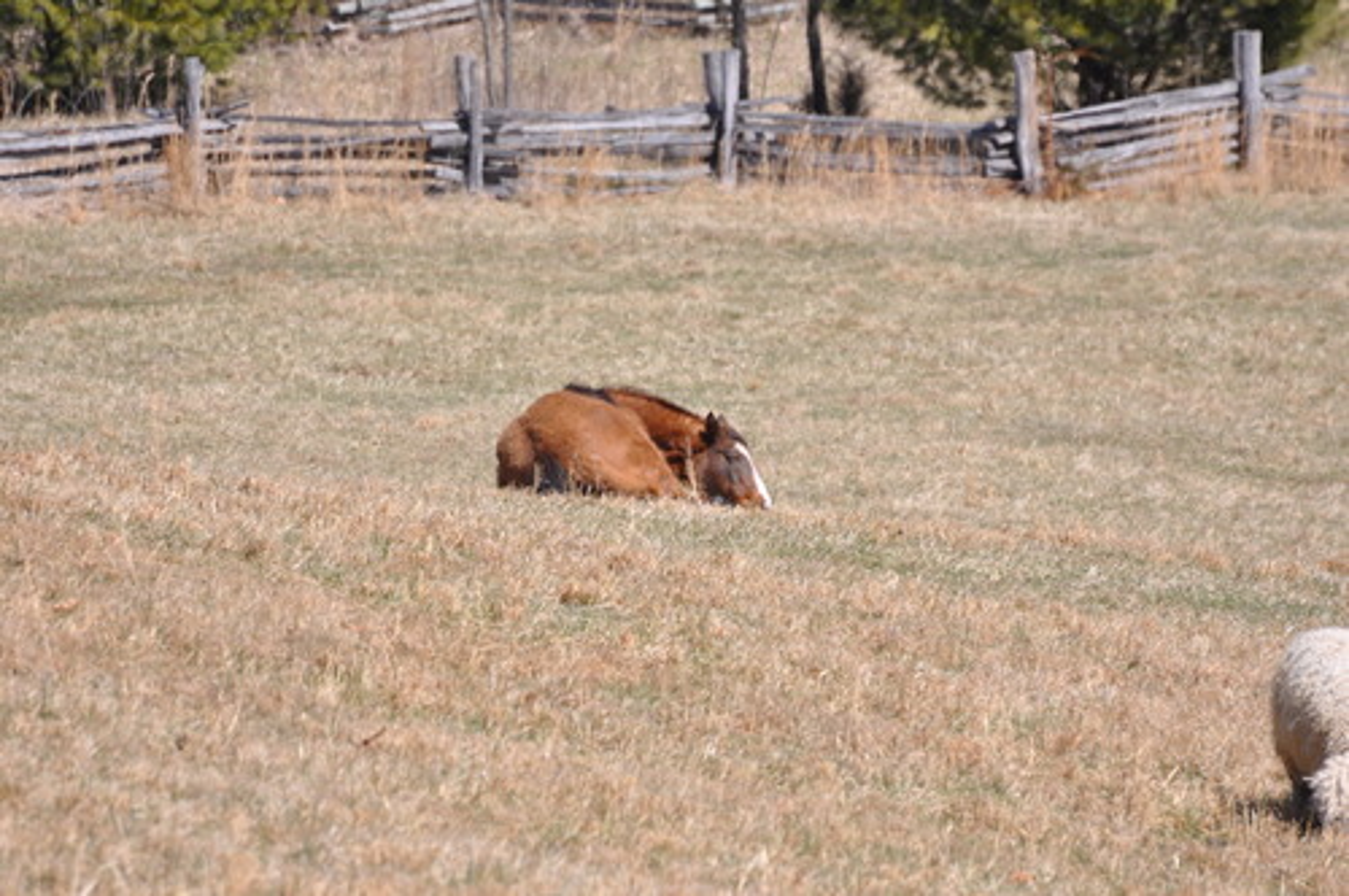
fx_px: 16840
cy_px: 448
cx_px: 674
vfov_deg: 3.0
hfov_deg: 4.6
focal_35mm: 450
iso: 200
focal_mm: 300
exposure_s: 1/640
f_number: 6.3
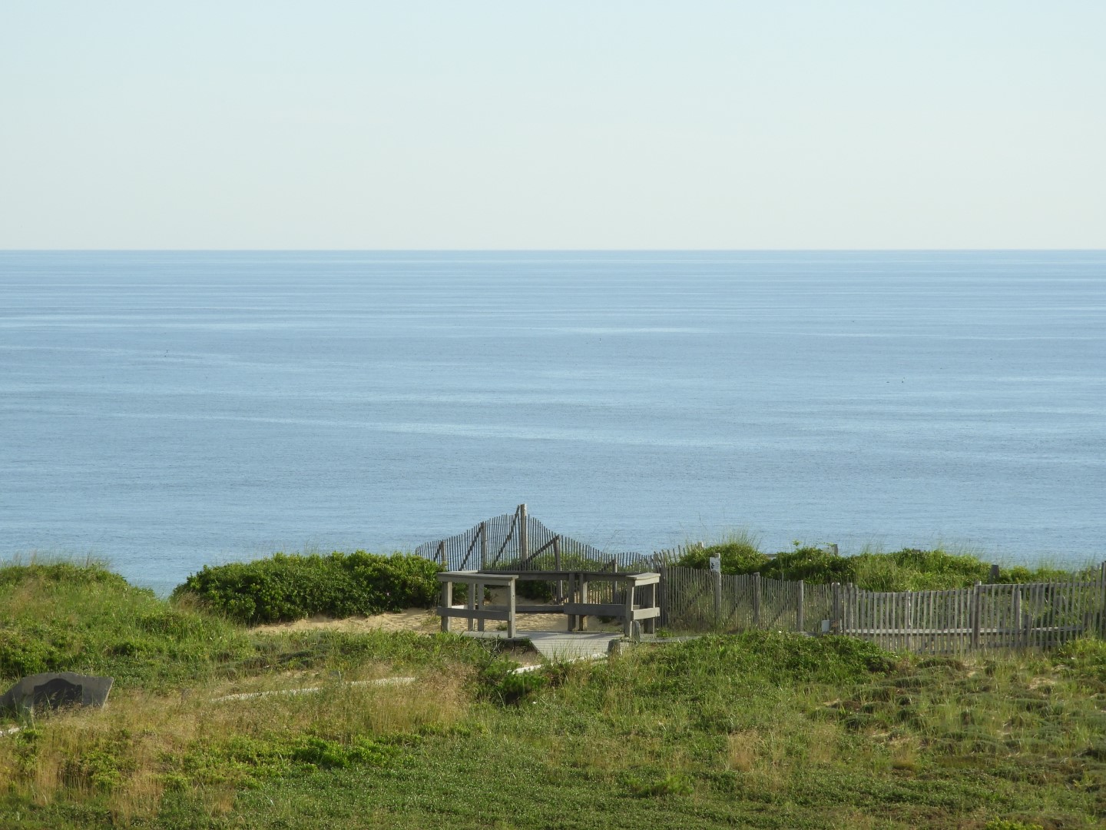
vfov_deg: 8.2
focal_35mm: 180
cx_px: 553
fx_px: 5751
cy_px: 415
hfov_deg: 11.0
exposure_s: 1/400
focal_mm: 32.2
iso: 100
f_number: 5.3
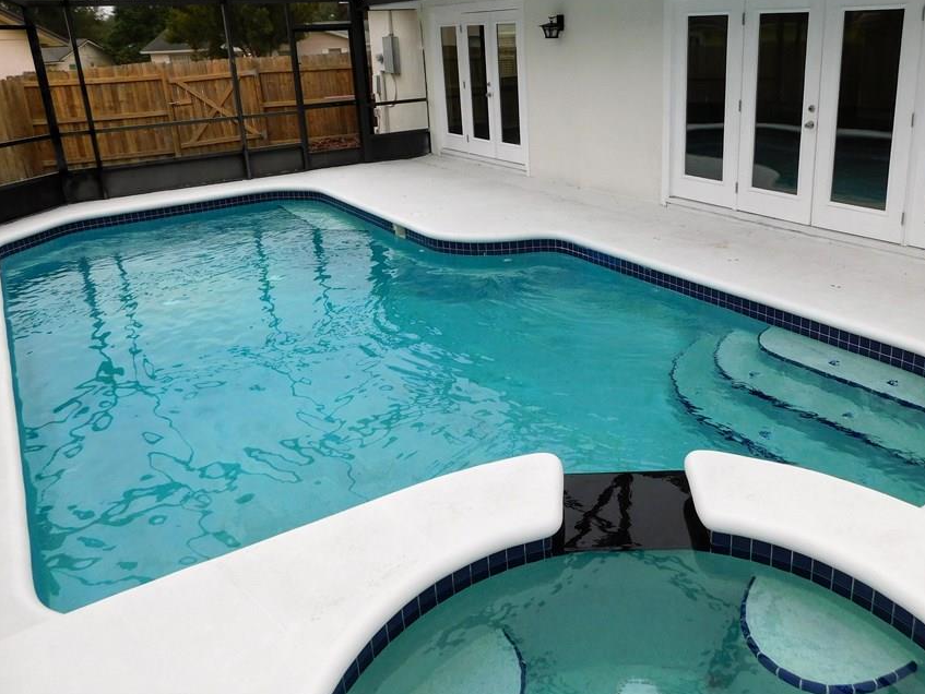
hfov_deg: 61.3
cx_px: 539
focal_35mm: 29
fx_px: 775
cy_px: 283
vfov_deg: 48.0
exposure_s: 1/400
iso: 125
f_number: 3
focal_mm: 4.1
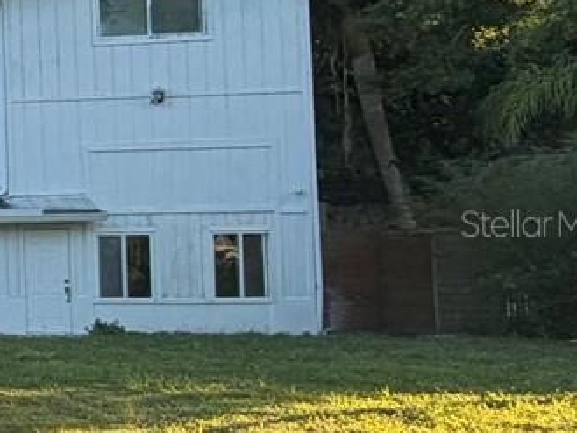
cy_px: 223
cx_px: -777
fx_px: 1134
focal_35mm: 68
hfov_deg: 15.6
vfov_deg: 21.6
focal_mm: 2.22
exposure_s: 1/502
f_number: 2.2
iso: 64
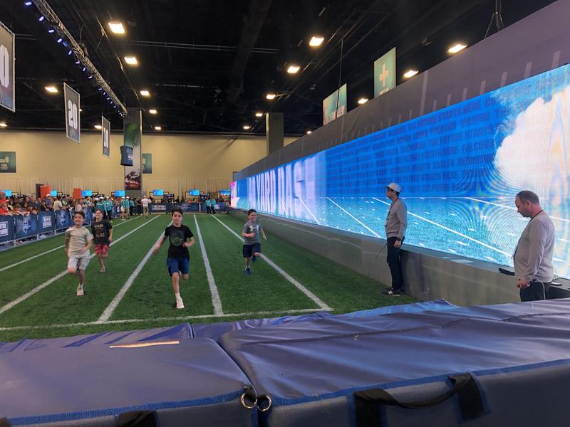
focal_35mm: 28
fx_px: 461
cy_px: 214
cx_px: 285
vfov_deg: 49.7
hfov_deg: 63.4
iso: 100
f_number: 1.8
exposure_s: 1/120
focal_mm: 4
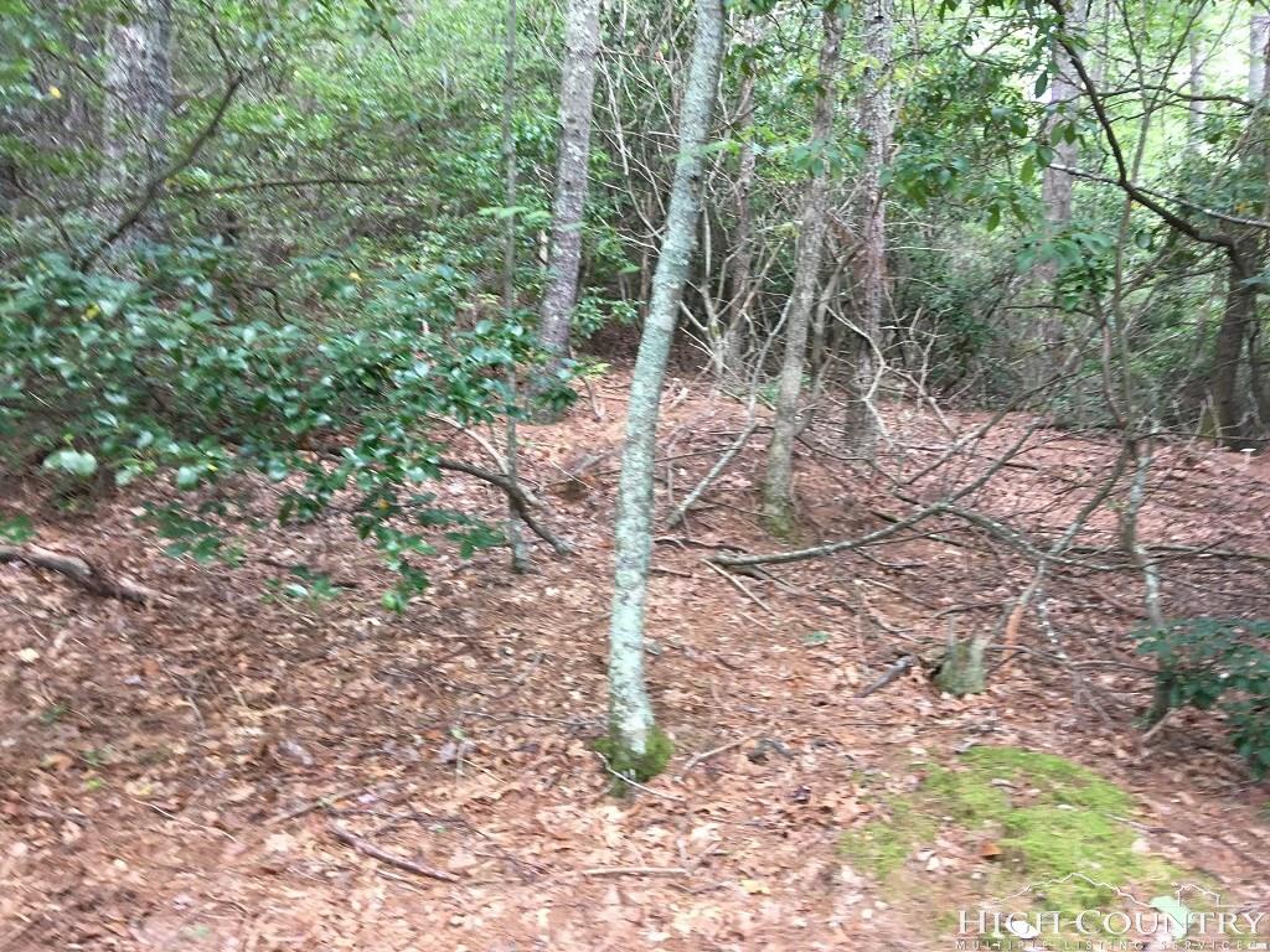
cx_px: 635
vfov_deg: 48.2
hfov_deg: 61.7
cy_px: 476
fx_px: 1064
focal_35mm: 29
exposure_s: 1/30
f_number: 2.2
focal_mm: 4.15
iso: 80
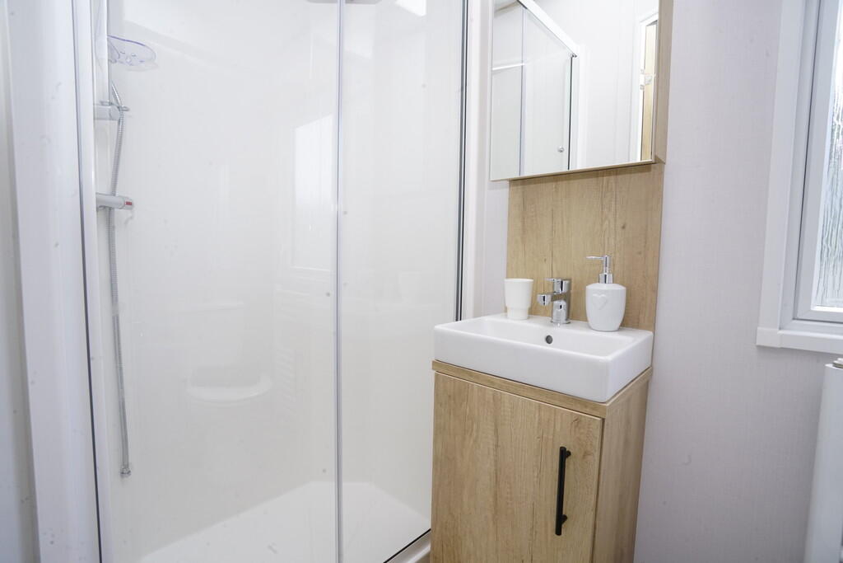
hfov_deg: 96.7
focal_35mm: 16
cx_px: 422
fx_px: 375
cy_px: 282
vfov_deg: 73.8
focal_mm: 16
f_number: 16
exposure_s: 1/60
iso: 1600
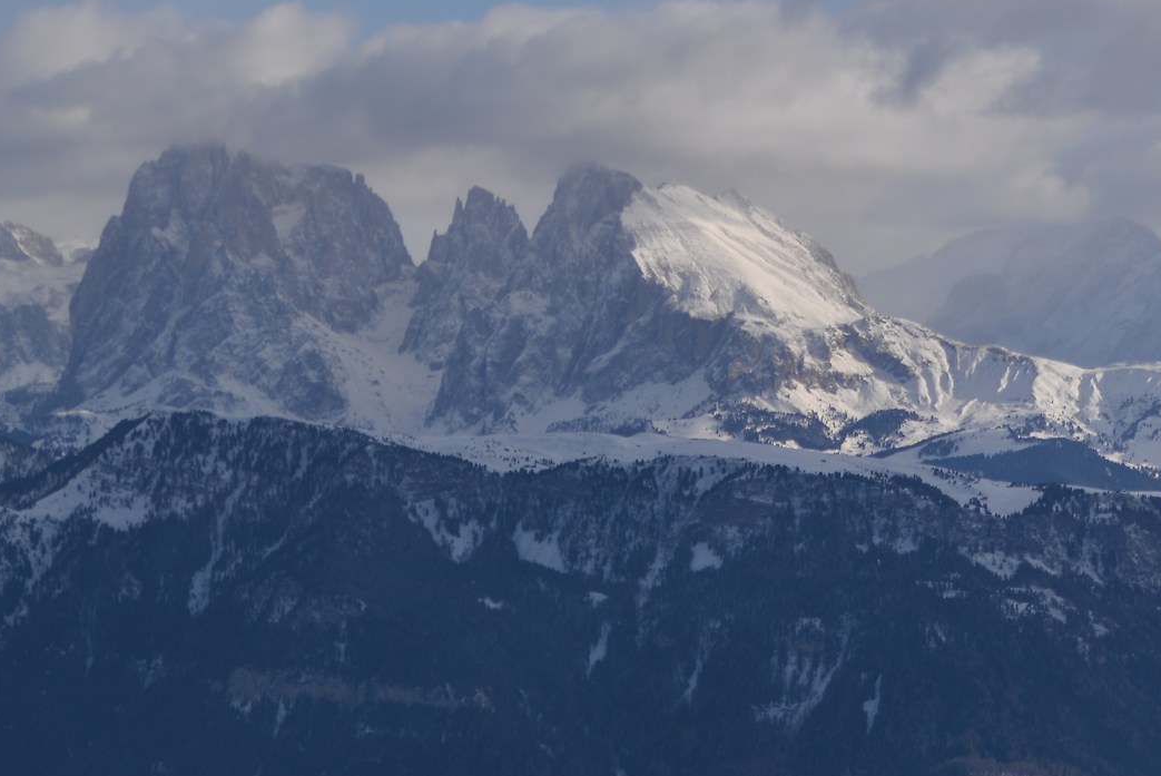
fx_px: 5938
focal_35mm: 184
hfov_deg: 11.1
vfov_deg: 7.4
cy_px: 812
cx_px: 101
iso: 100
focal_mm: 80
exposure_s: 1/2000
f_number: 5.6
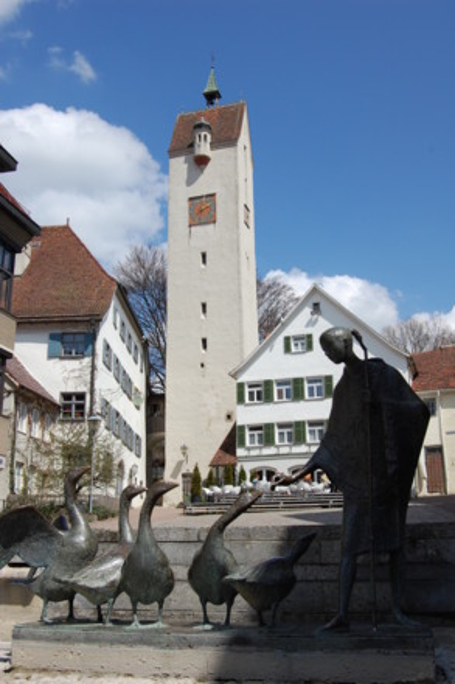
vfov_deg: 49.6
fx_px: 740
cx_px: 228
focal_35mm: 39
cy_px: 342
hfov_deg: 34.2
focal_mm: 26
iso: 200
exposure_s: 1/400
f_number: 10
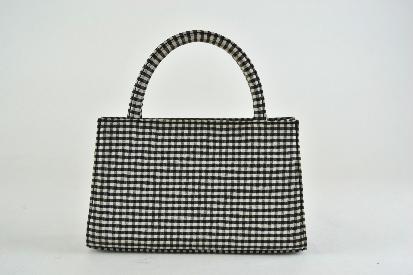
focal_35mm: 51
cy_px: 138
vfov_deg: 26.5
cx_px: 206
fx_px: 585
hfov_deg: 38.9
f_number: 6.3
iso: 100
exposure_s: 1/20
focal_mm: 34
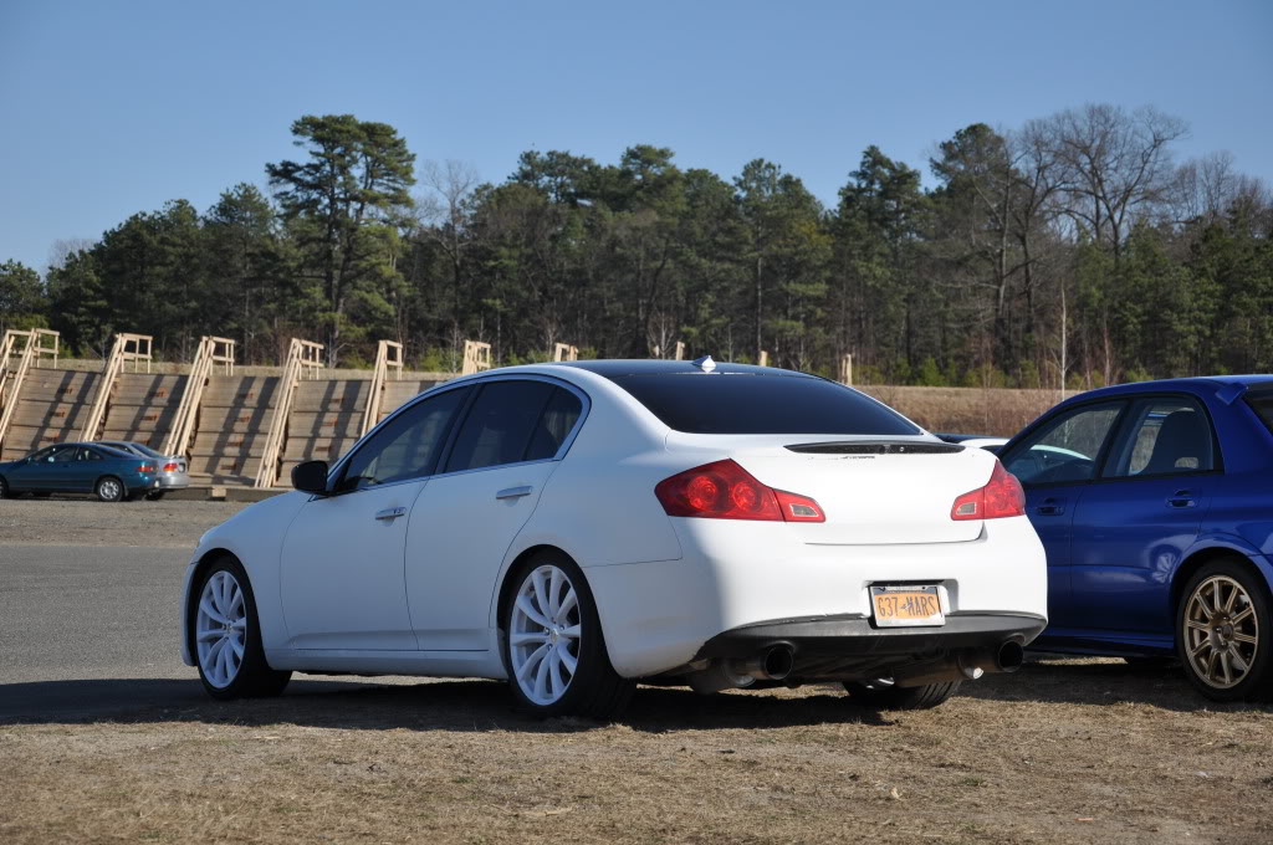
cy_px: 422
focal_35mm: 87
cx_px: 636
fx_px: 3072
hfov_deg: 23.4
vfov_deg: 15.7
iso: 200
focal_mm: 58
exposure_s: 1/1250
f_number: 5
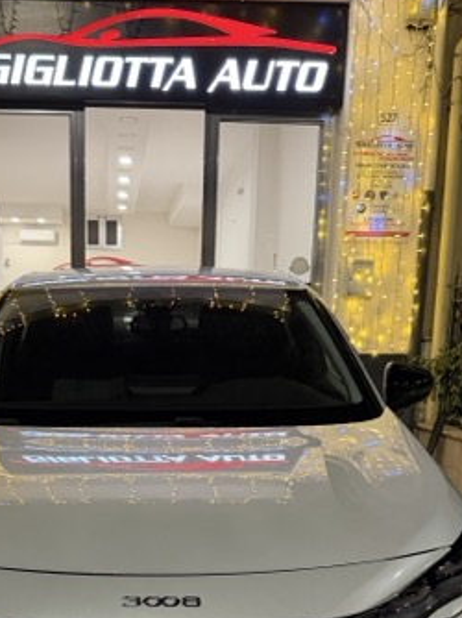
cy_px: 505
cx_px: 155
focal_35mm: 46
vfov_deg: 39.4
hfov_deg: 31.2
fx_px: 820
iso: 640
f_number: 1.78
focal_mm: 6.76
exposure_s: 1/50
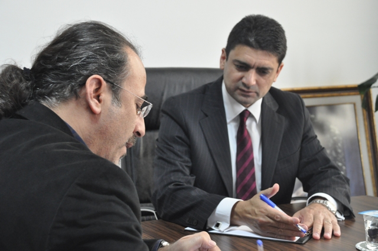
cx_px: 189
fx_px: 755
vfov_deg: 18.9
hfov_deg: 28.1
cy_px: 126
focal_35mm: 72
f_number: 4.8
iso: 1400
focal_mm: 48
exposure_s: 1/30
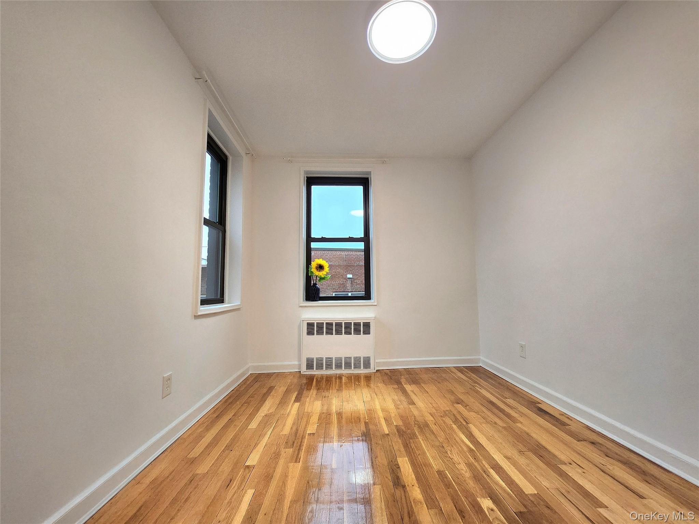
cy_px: 262
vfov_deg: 89.9
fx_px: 263
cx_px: 350
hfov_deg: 106.2
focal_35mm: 13
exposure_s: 1/60.2
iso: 125
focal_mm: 1.74
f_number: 2.2
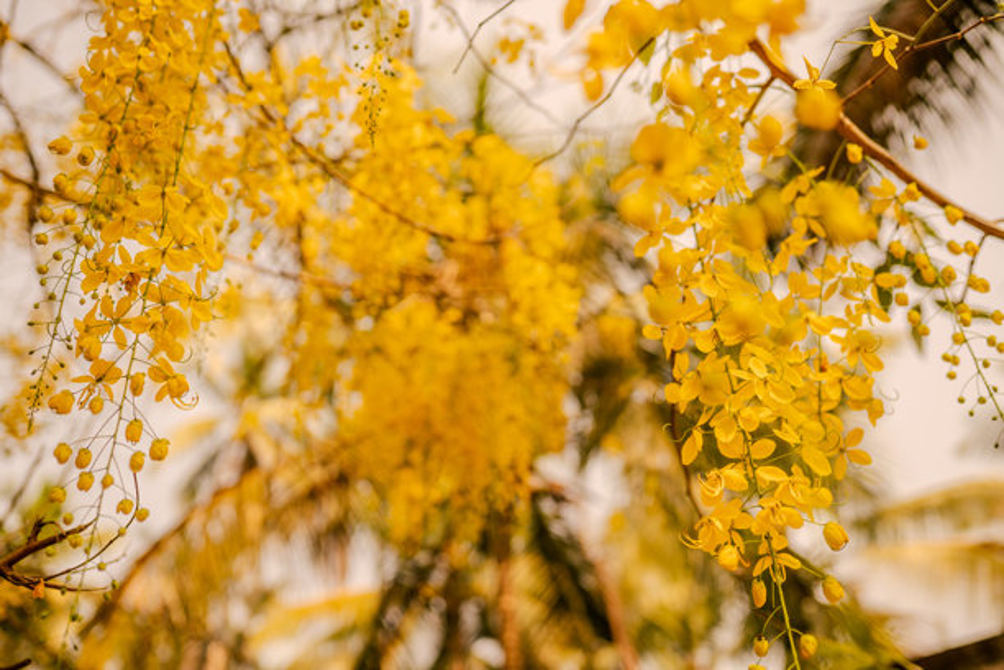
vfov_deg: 37.9
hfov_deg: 54.4
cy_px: 335
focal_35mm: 35
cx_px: 502
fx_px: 976
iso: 100
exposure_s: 1/1600
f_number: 2
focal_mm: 35
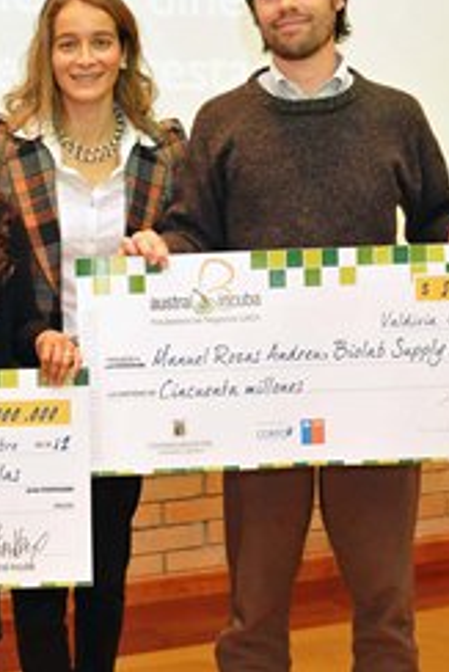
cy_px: 270
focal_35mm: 77
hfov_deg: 17.5
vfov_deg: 26.3
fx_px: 1438
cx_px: 69
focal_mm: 28
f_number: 2.8
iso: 800
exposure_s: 1/100
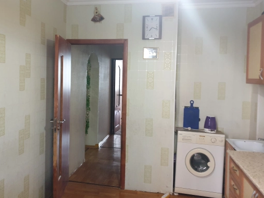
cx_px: 116
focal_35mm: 32
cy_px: 91
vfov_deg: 44.1
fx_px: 244
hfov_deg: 56.7
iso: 320
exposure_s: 1/50
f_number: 1.5
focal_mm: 4.3
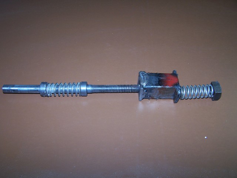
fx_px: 260
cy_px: 89
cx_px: 118
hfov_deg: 49.0
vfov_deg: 37.7
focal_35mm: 38
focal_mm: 6.3
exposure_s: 1/60
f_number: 2.8
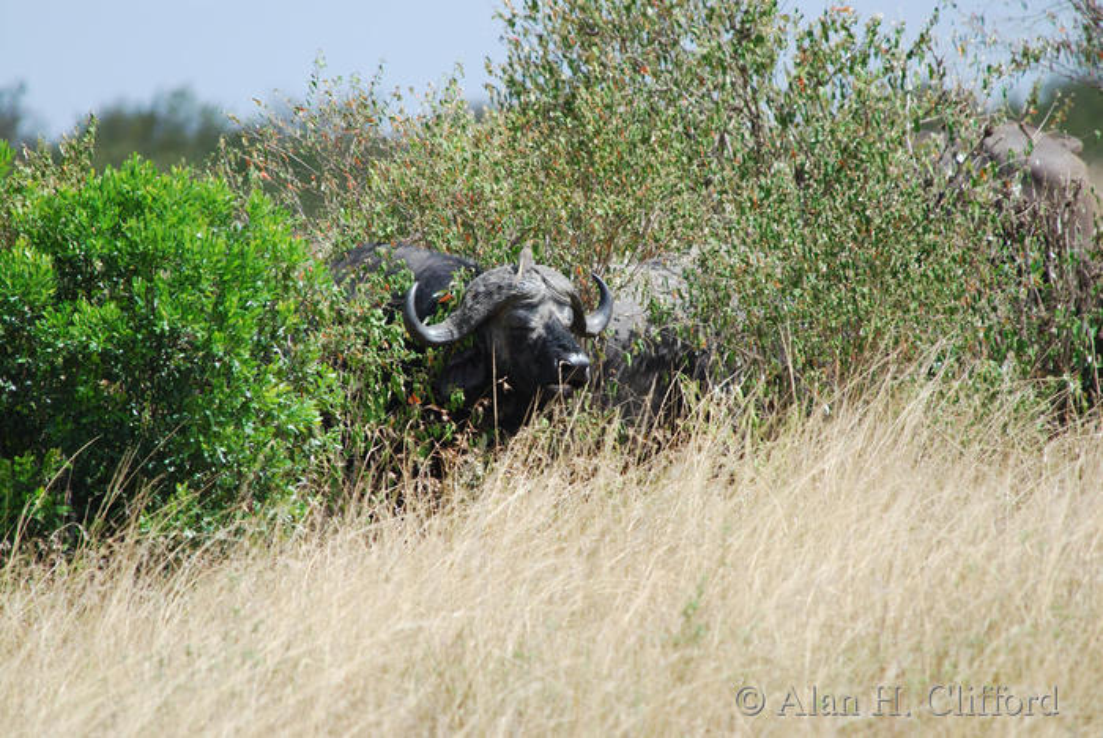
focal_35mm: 600
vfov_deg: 2.3
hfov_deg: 3.4
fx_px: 18398
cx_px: 552
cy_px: 369
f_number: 5.6
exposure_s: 1/200
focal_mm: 400
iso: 100
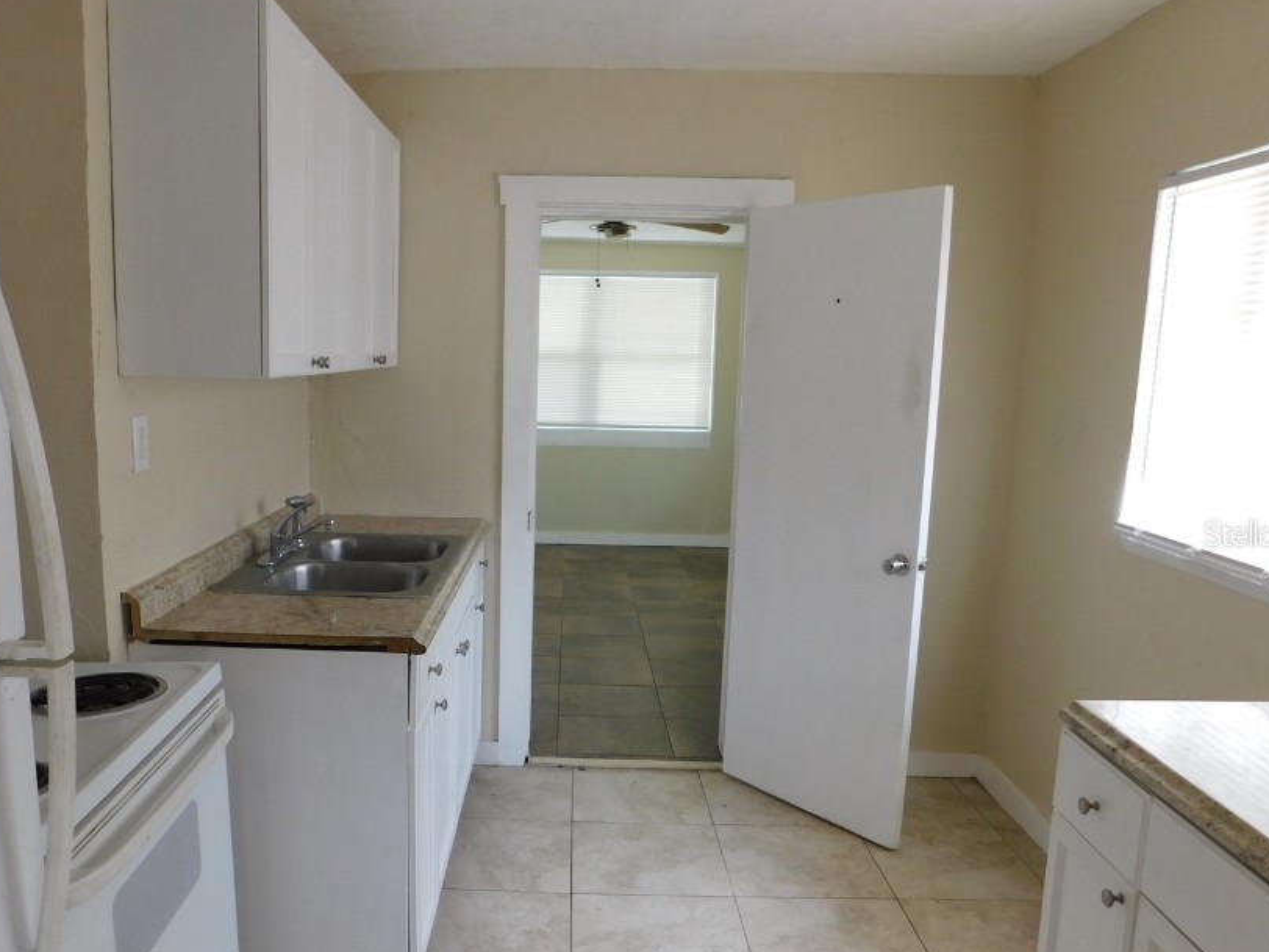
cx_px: 552
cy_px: 533
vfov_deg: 48.1
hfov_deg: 61.4
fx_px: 1063
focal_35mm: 29
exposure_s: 1/30
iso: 140
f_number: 3
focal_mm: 4
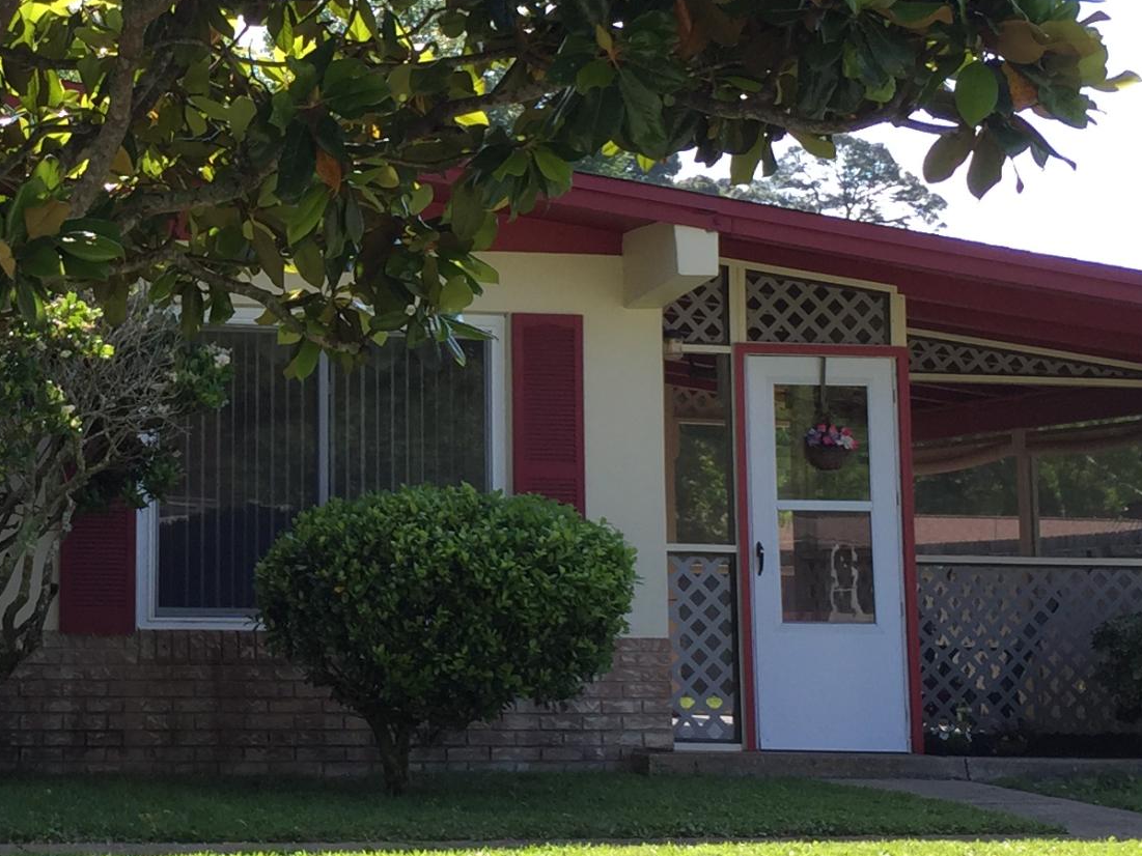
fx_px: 2607
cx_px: 105
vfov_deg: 18.6
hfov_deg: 24.0
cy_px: 247
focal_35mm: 79
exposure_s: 1/565
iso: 32
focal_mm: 4.15
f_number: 2.2
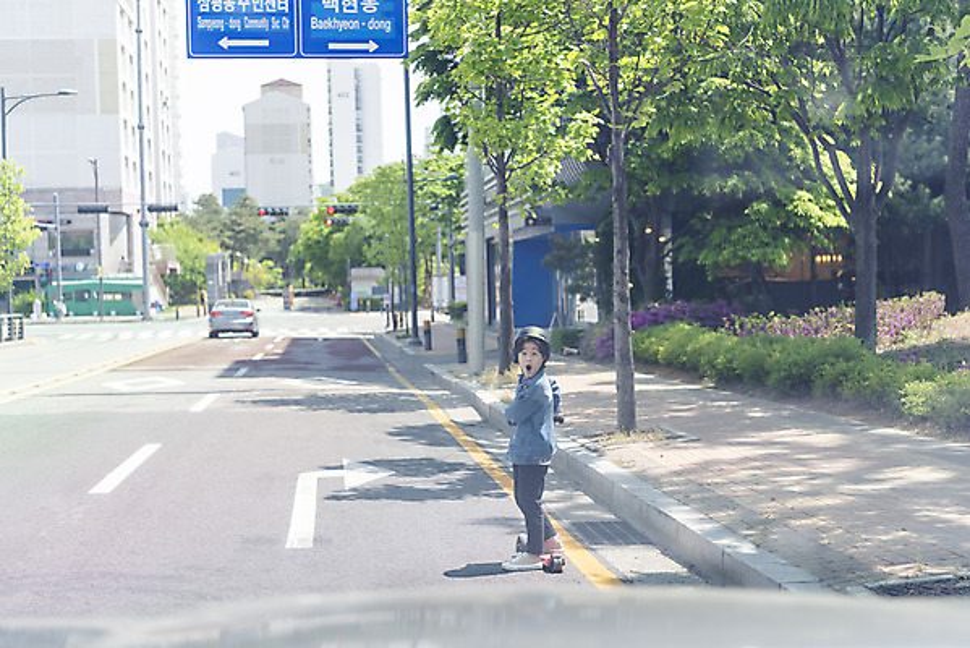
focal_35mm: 55
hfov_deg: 36.2
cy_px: 324
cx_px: 485
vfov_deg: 24.6
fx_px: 1483
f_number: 2.8
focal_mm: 55
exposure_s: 1/160
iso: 200
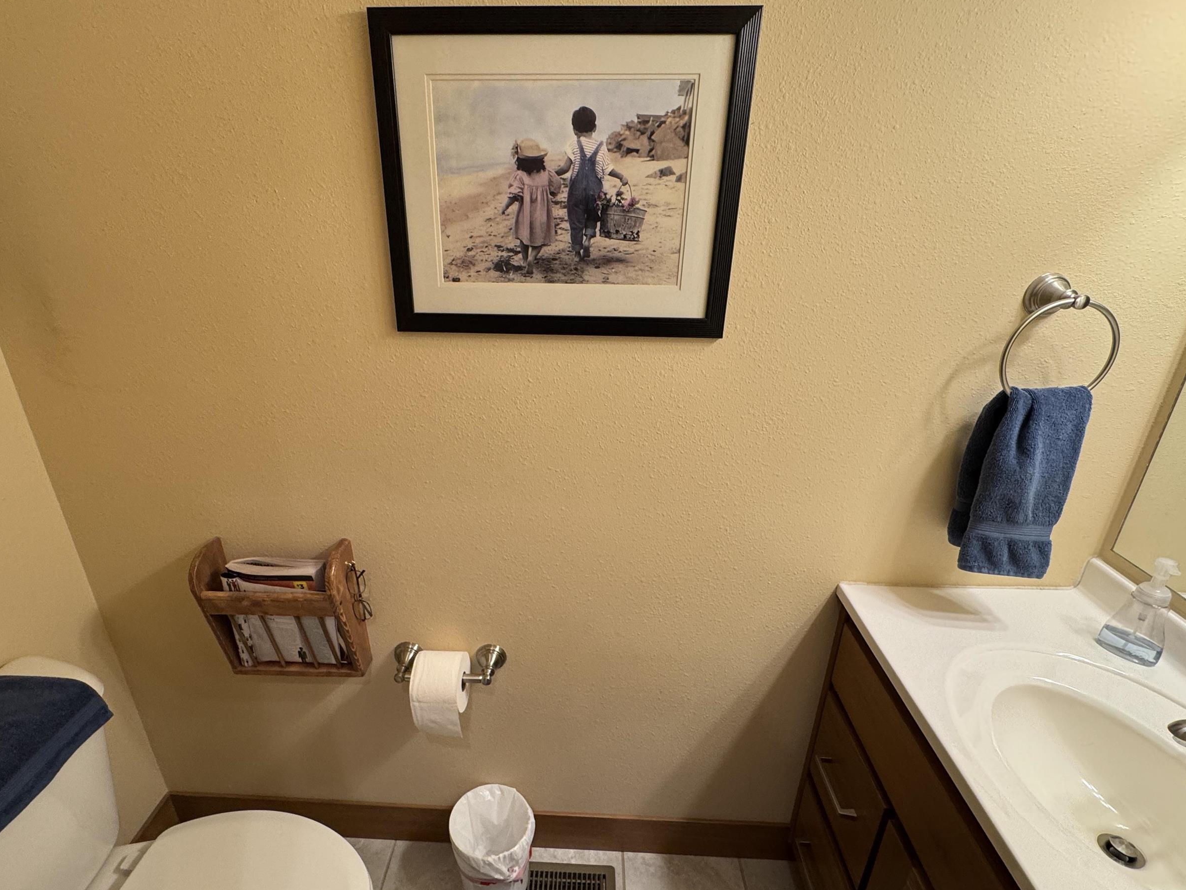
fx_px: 617
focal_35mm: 18
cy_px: 479
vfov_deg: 71.5
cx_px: 554
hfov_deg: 87.6
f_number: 2.2
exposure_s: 1/120
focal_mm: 2.22
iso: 200
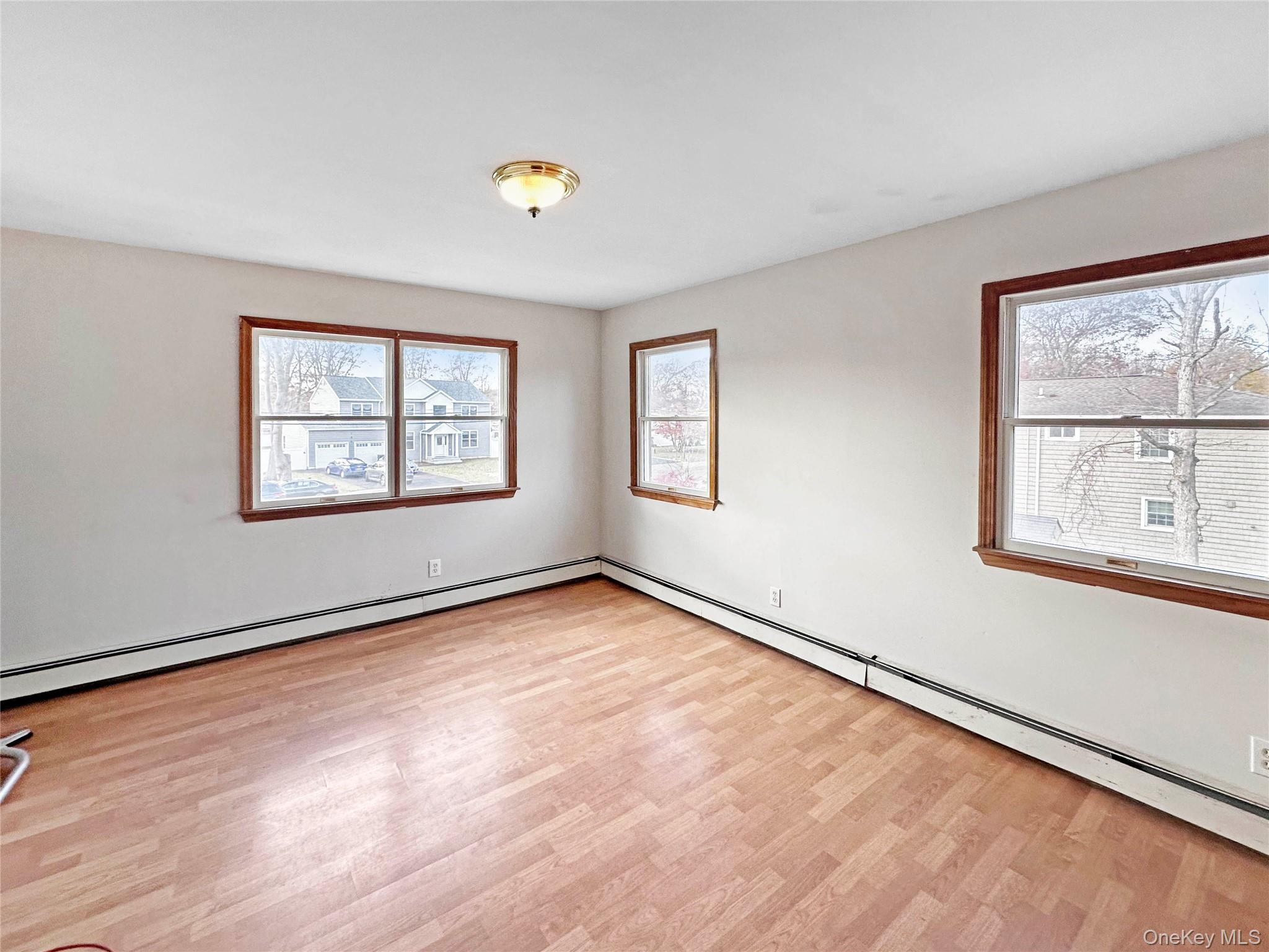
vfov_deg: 85.7
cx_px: 634
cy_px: 476
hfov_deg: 102.1
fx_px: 513
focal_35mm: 14
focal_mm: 2.22
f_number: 2.2
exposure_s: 1/99
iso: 80
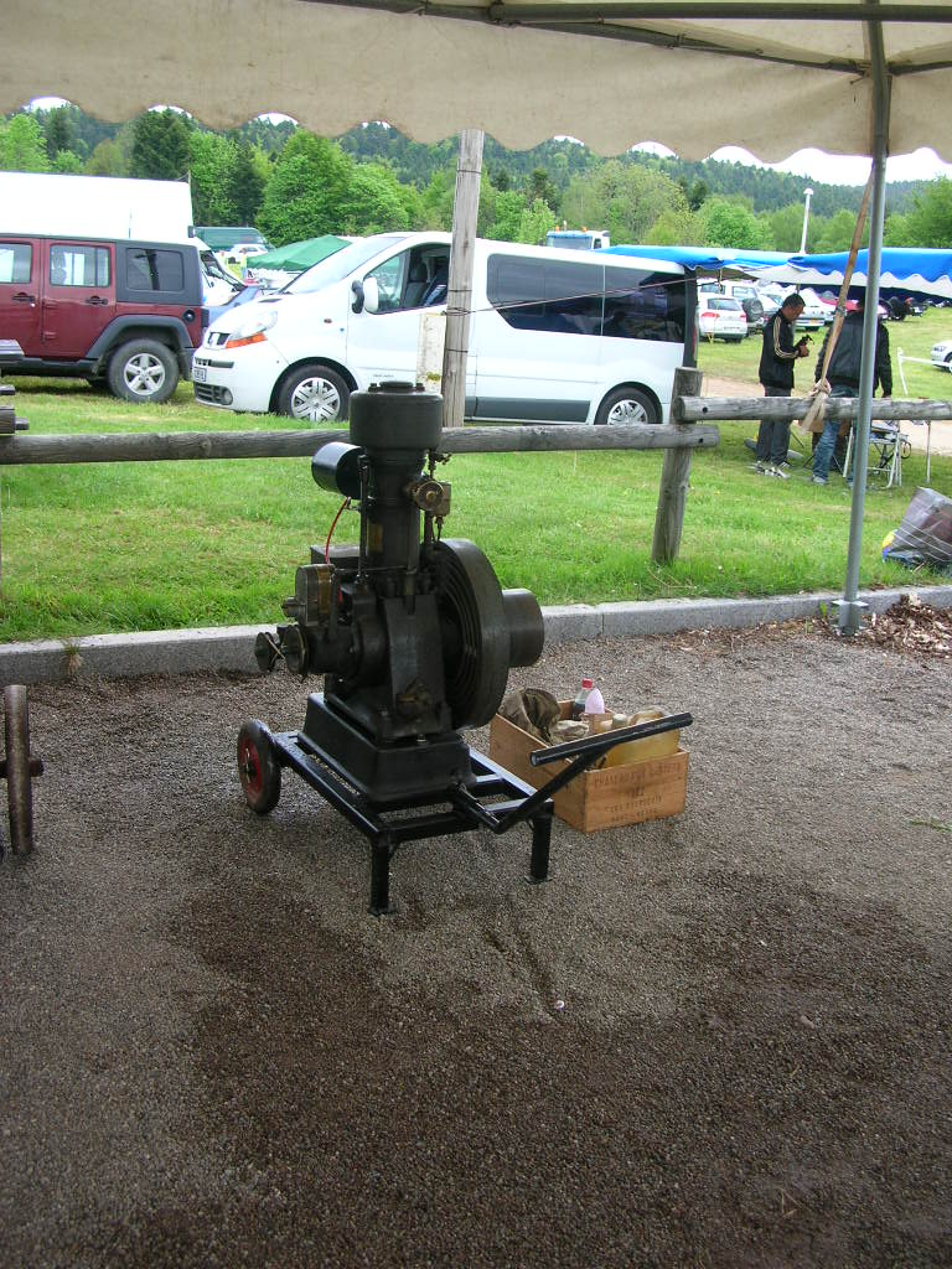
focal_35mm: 35
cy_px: 634
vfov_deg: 52.6
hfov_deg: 40.7
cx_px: 476
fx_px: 1283
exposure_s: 1/79.4
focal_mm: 5.8
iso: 50
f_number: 2.8
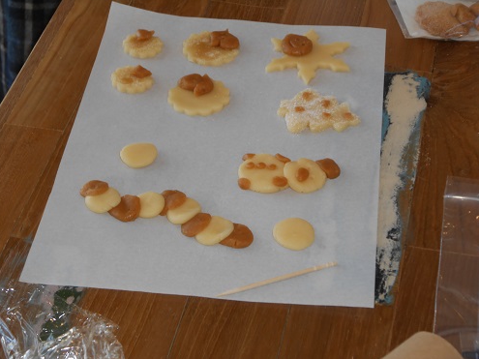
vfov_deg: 15.7
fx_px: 1300
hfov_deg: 20.9
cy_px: 180
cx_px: 239
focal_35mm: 94
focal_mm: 16.5
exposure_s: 1/40
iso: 80
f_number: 4.6
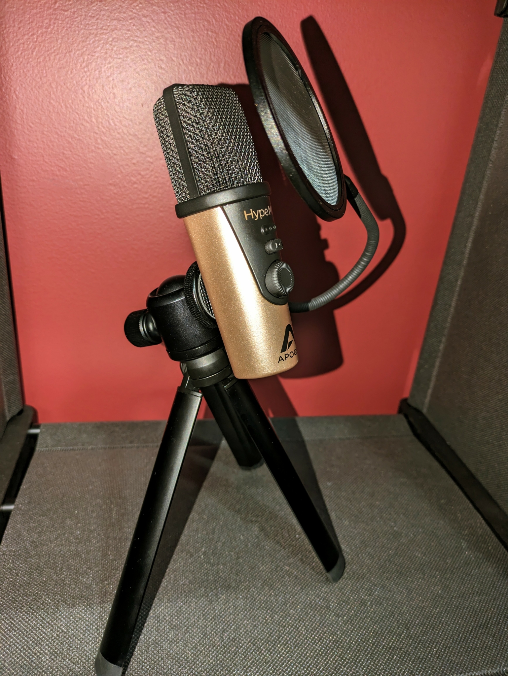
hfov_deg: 54.9
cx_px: 254
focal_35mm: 25
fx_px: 489
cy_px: 338
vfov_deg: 69.4
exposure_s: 1/30
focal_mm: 5.43
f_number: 1.89
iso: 110
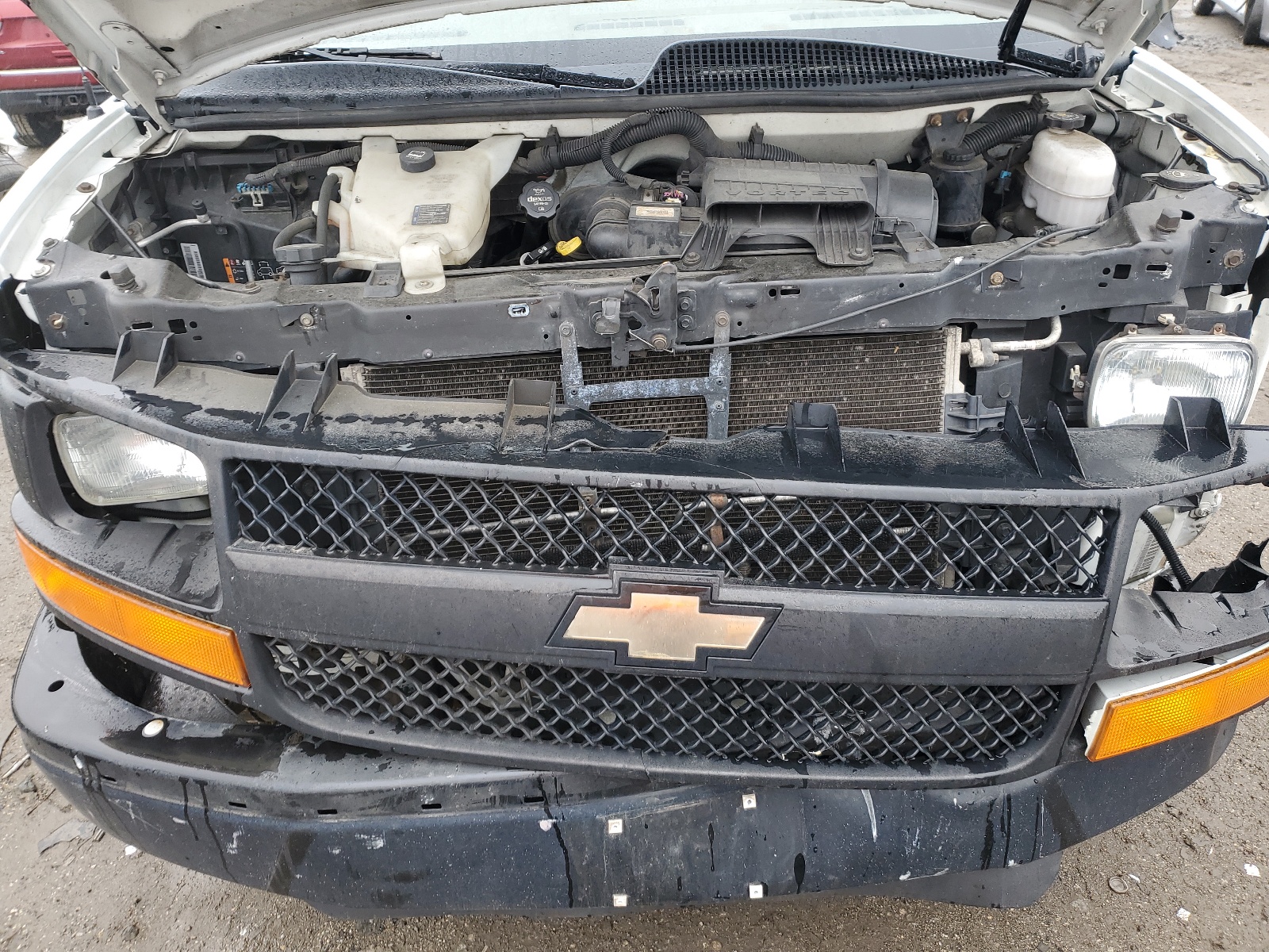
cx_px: 634
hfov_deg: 67.3
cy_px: 476
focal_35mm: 26
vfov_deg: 53.1
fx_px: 953
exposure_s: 1/135
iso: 50
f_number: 1.5
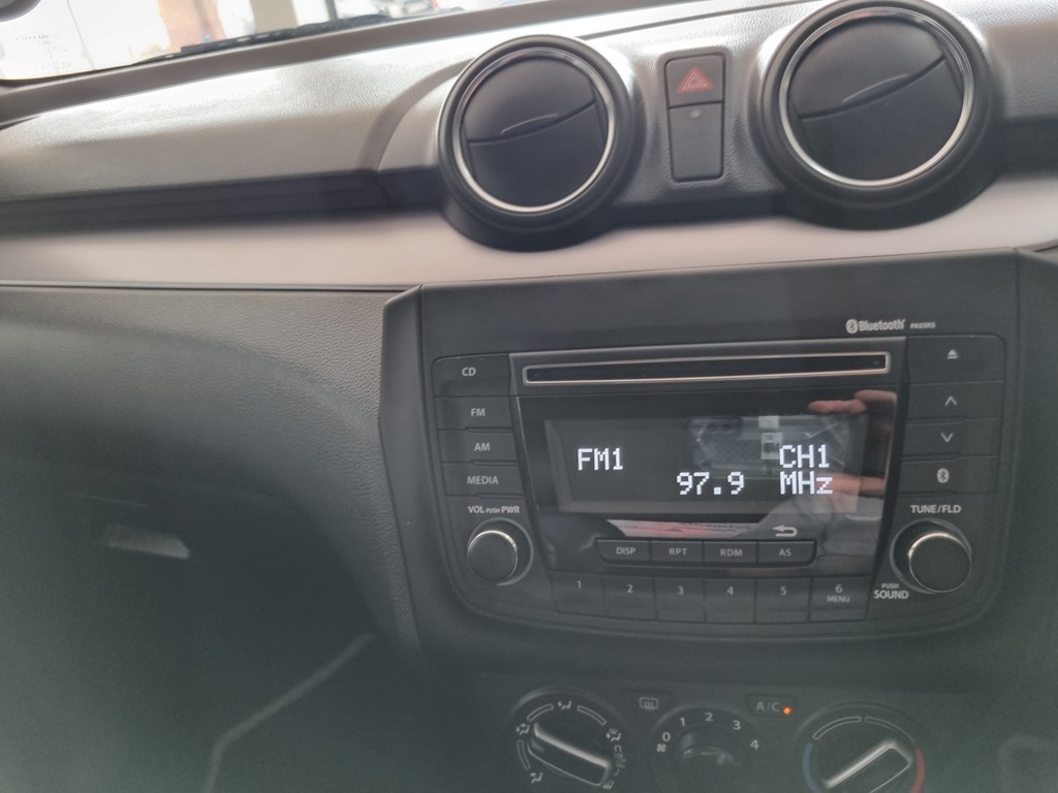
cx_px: 529
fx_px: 795
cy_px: 396
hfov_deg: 67.3
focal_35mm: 26
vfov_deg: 53.1
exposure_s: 1/50
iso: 200
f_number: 1.8
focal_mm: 5.4
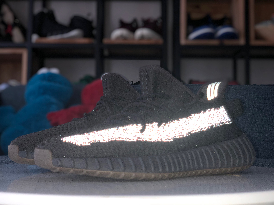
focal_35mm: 52
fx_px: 412
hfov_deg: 36.8
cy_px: 102
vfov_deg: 28.0
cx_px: 137
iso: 16
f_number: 2.4
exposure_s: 1/43
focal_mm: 6
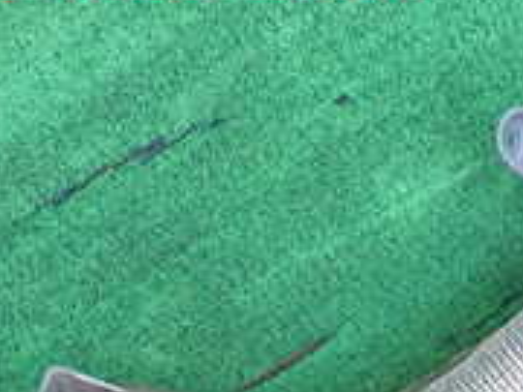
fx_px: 2070
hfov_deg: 13.7
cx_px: 744
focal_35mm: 137
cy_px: 587
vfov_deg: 10.5
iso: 500
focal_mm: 7.31
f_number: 2.8
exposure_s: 1/125
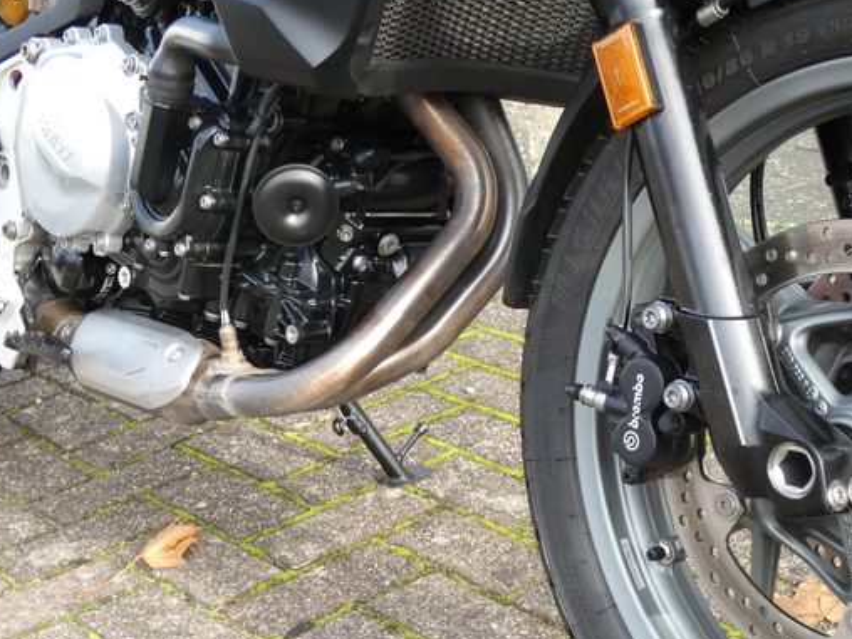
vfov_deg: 23.3
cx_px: 431
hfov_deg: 30.7
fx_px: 1551
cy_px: 327
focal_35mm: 63
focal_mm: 9
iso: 160
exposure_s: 1/80
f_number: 3.9
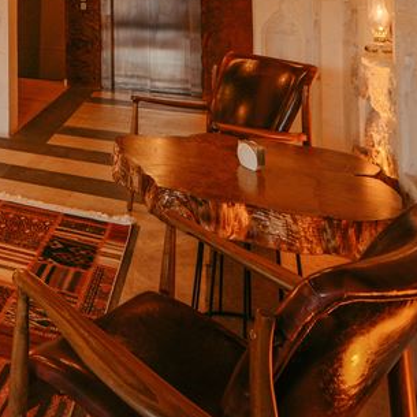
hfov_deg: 31.9
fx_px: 545
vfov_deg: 36.0
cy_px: -35
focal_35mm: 40
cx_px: -126
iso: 500
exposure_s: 1/13
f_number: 9
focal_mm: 14
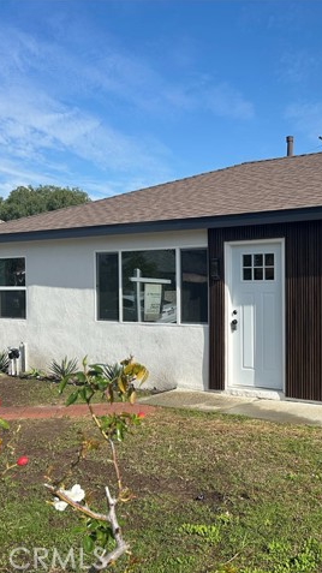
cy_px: 287
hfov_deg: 30.4
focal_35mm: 38
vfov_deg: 52.8
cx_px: 260
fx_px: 577
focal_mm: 5.7
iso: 50
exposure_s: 1/4115
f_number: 1.5
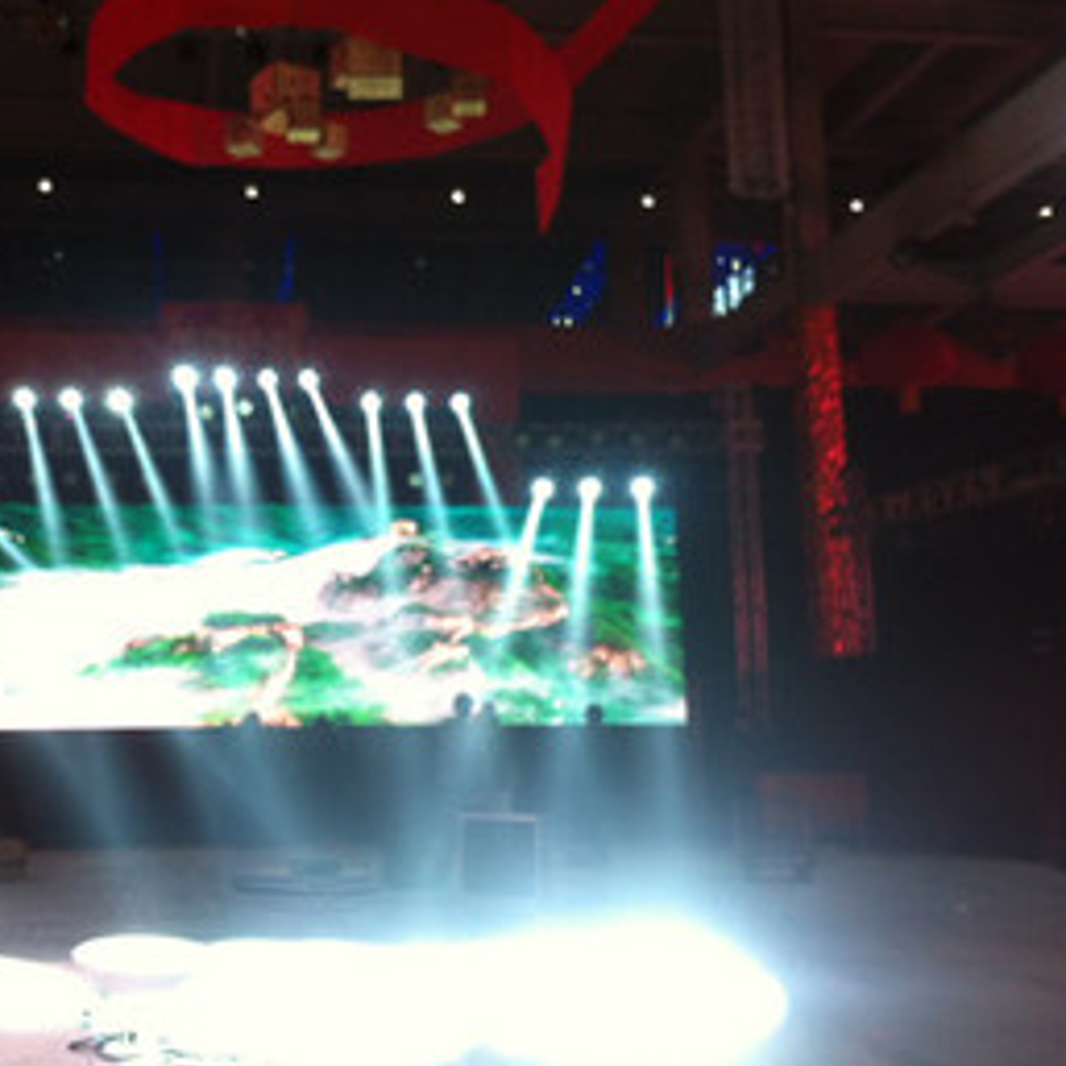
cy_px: 473
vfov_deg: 35.3
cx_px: 303
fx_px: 1672
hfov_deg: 34.8
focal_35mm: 48
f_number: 2.8
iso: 80
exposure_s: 1/17
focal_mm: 3.85
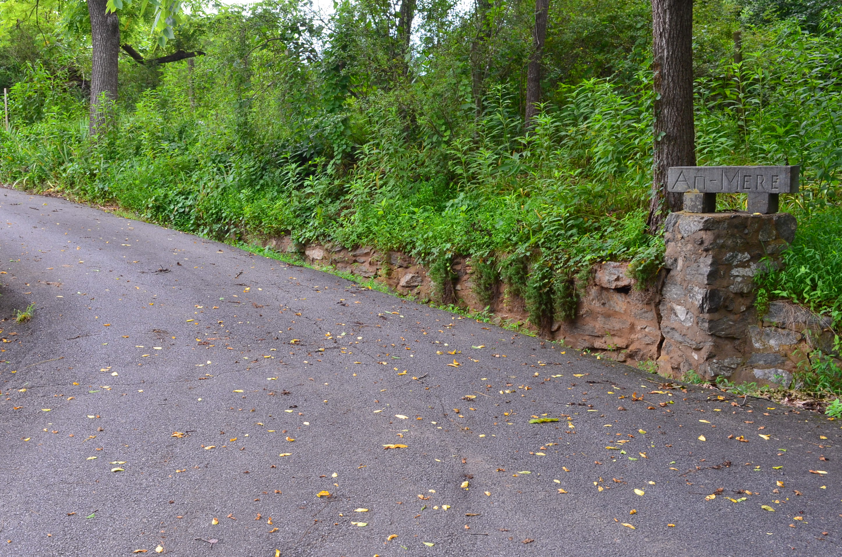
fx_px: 980
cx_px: 318
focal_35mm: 42
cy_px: 274
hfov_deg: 46.1
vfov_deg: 31.8
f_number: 9
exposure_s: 1/40
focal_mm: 22
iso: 400
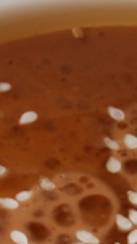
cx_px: 121
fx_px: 3447
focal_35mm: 534
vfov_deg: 4.0
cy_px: 158
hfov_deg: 2.3
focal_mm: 50
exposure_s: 1/125
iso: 100
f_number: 13
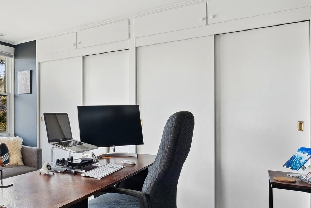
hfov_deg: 58.7
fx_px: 242
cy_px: 102
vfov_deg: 46.4
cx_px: 49
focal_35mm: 28
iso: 200
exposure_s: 1/6
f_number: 8
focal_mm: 10
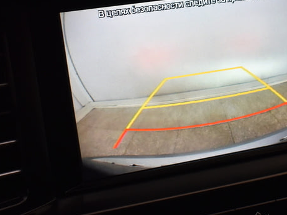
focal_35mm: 76
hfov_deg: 25.6
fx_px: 629
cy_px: 75
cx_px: 191
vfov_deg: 19.3
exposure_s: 1/80
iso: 400
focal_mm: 27
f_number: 4.5
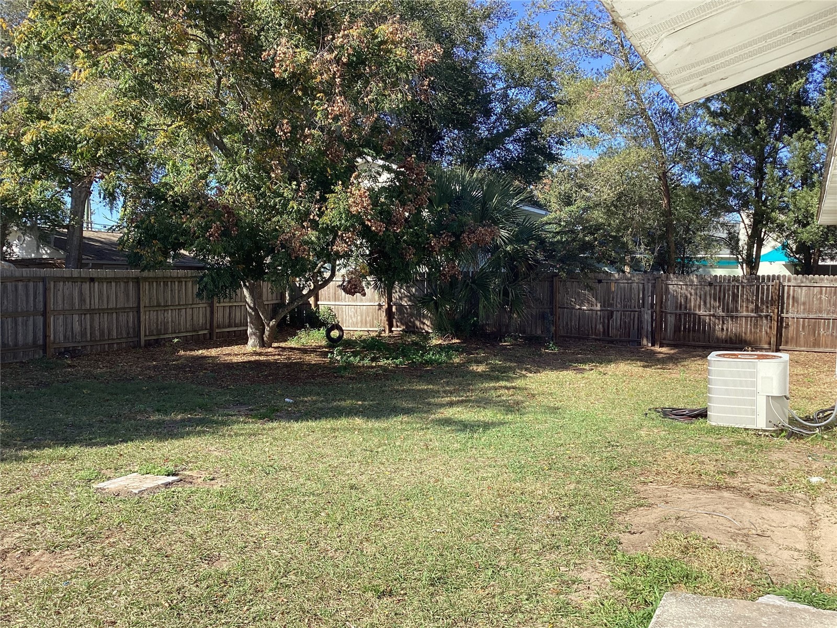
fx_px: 750
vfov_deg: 45.4
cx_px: 418
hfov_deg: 58.4
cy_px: 314
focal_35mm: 31
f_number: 2.4
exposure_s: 1/494
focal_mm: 3.3
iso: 25
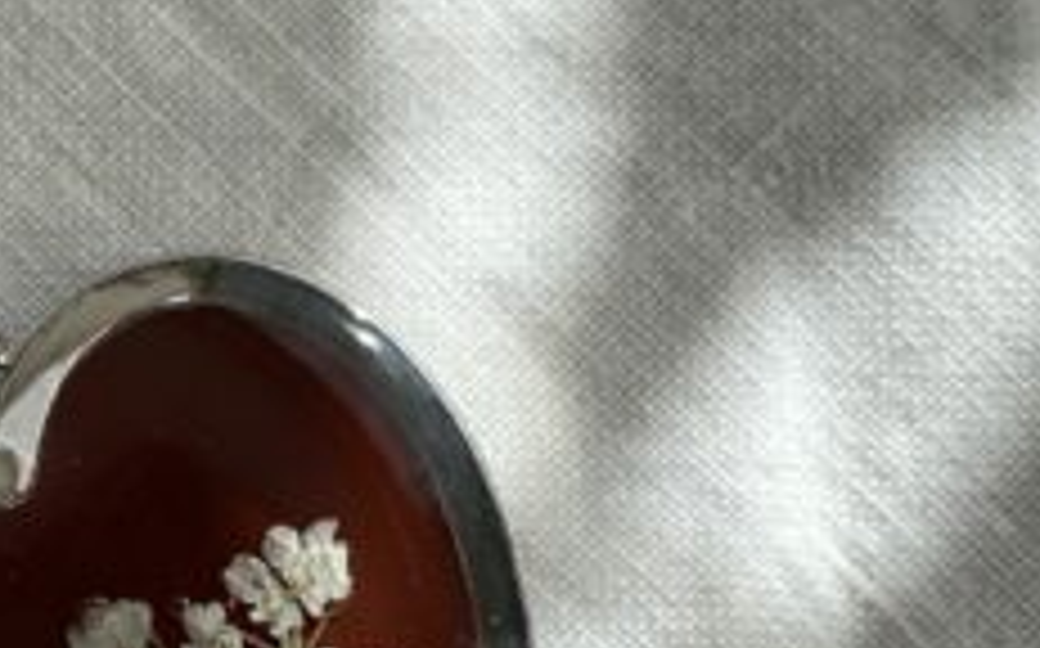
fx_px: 3031
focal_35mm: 107
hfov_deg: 18.9
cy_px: 394
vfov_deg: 12.2
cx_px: -36
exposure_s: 1/2028
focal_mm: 4.25
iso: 32
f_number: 1.8
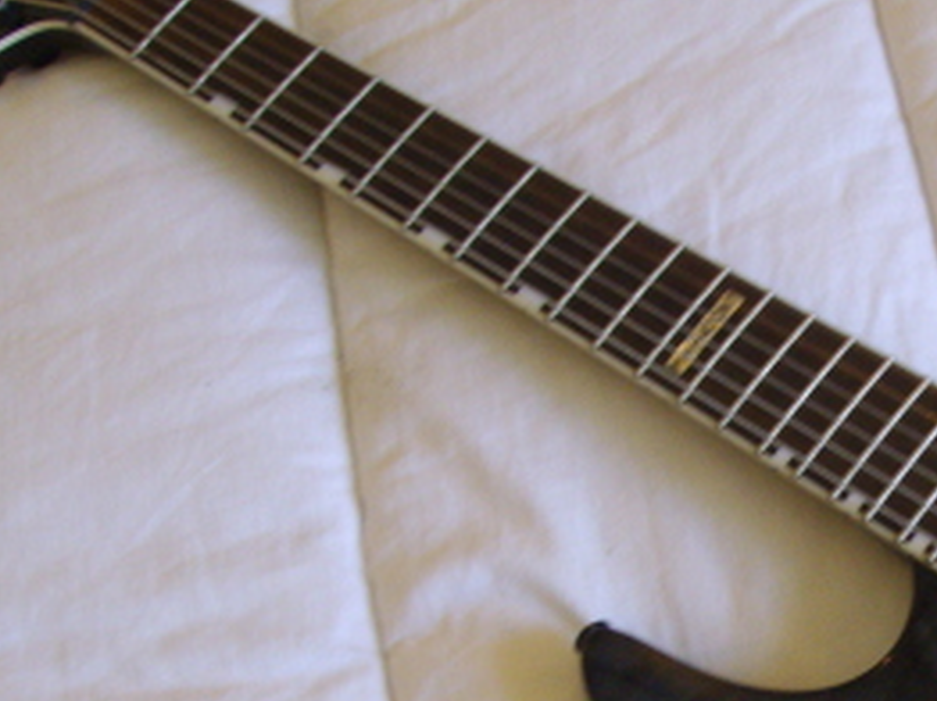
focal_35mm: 88
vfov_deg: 16.5
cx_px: 1041
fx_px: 2380
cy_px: 637
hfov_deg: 21.1
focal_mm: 6
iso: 160
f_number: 2.7
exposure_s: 1/50
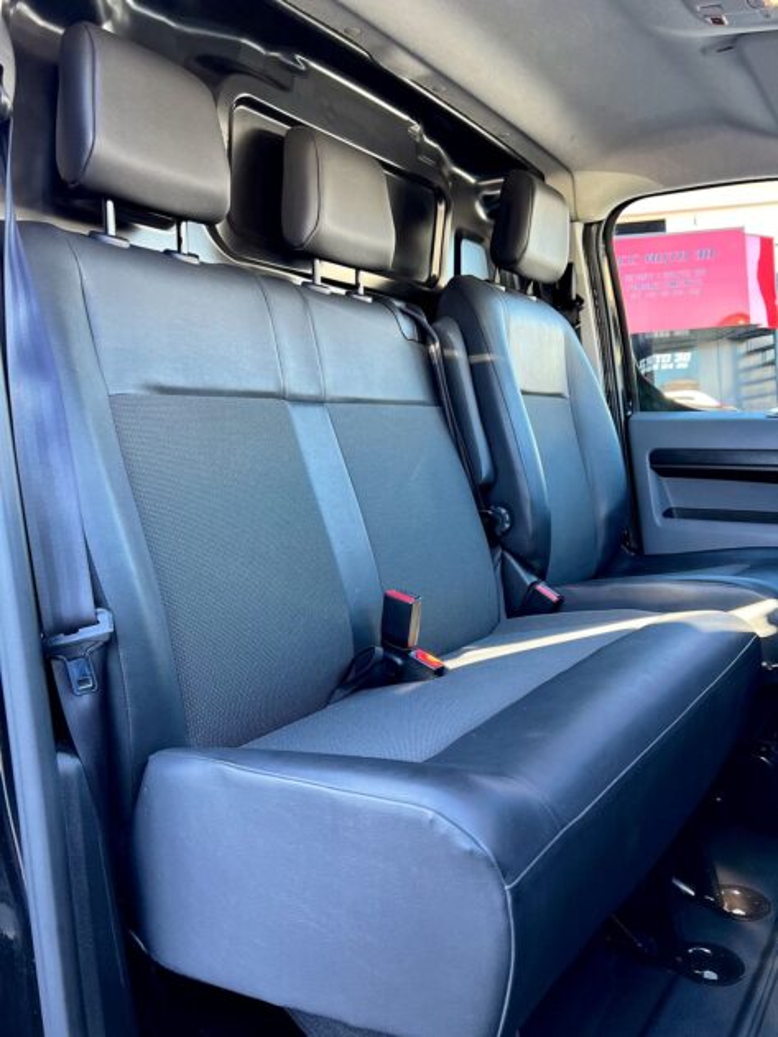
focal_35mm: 26
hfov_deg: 53.1
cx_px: 389
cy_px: 518
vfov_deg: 67.3
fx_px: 779
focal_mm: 5.7
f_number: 1.5
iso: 100
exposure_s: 1/121
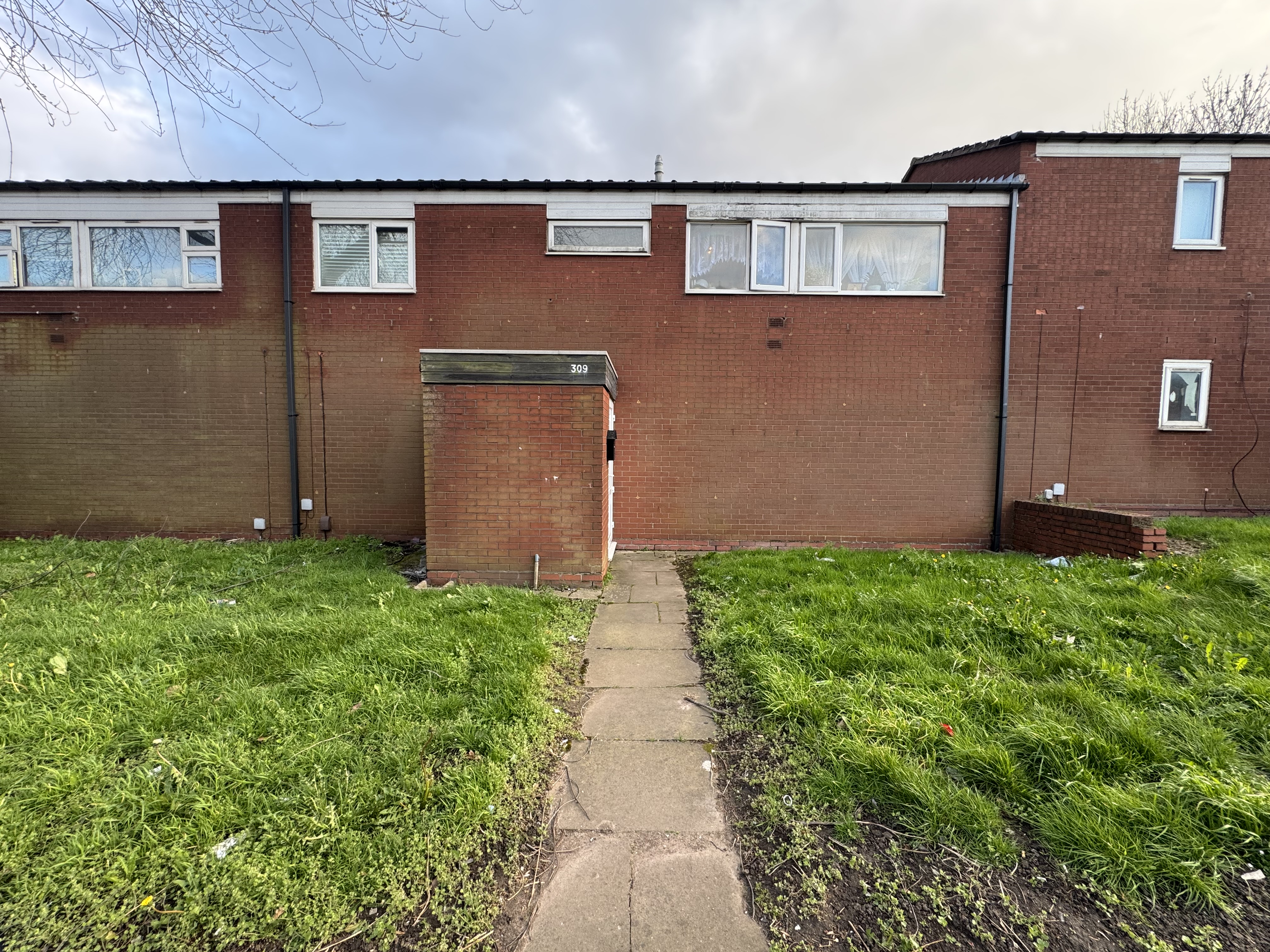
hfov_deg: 102.1
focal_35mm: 14
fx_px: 514
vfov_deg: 85.7
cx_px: 635
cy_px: 476
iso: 64
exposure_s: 1/99
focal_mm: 2.22
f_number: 2.2
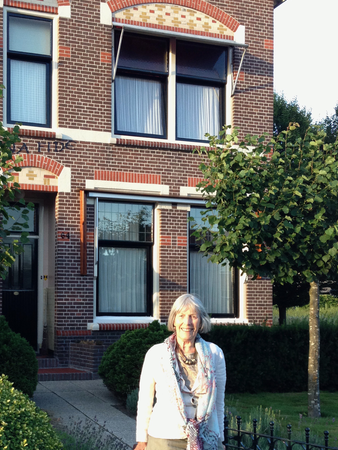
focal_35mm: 50
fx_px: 651
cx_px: 101
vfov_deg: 37.9
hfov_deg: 28.8
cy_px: 282
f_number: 2.4
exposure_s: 1/249
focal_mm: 4.13
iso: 100
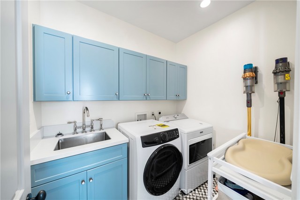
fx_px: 108
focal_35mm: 13
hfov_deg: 108.3
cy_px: 100
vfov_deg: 85.5
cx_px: 150
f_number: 5.6
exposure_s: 1/10
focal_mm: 13
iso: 640
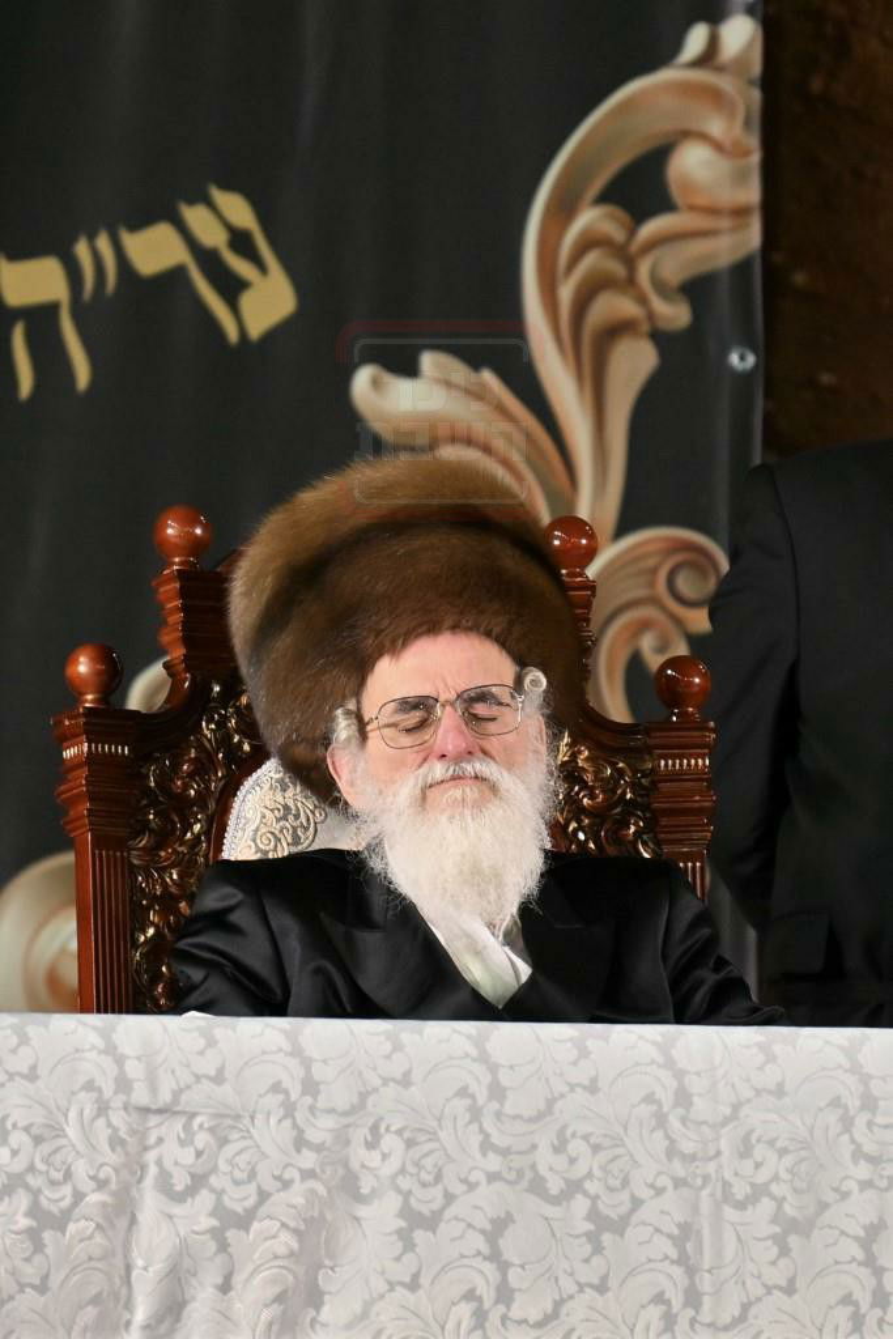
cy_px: 670
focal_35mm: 300
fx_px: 11158
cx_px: 446
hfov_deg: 4.6
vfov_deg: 6.9
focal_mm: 200
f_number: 2.8
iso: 200
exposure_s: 1/200
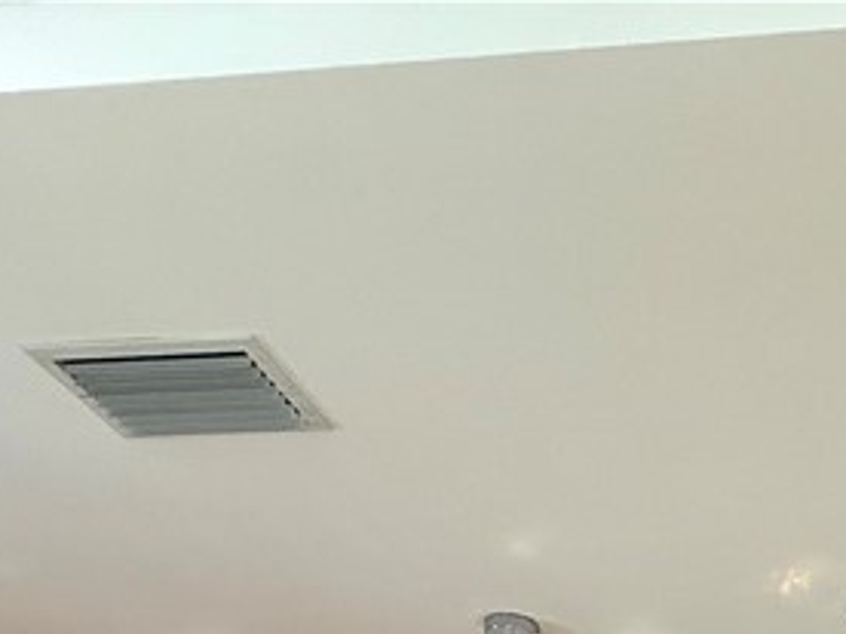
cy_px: 1173
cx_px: 861
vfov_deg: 19.7
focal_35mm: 52
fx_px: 1271
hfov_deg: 33.4
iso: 320
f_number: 2.2
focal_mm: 2.22
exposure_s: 1/120
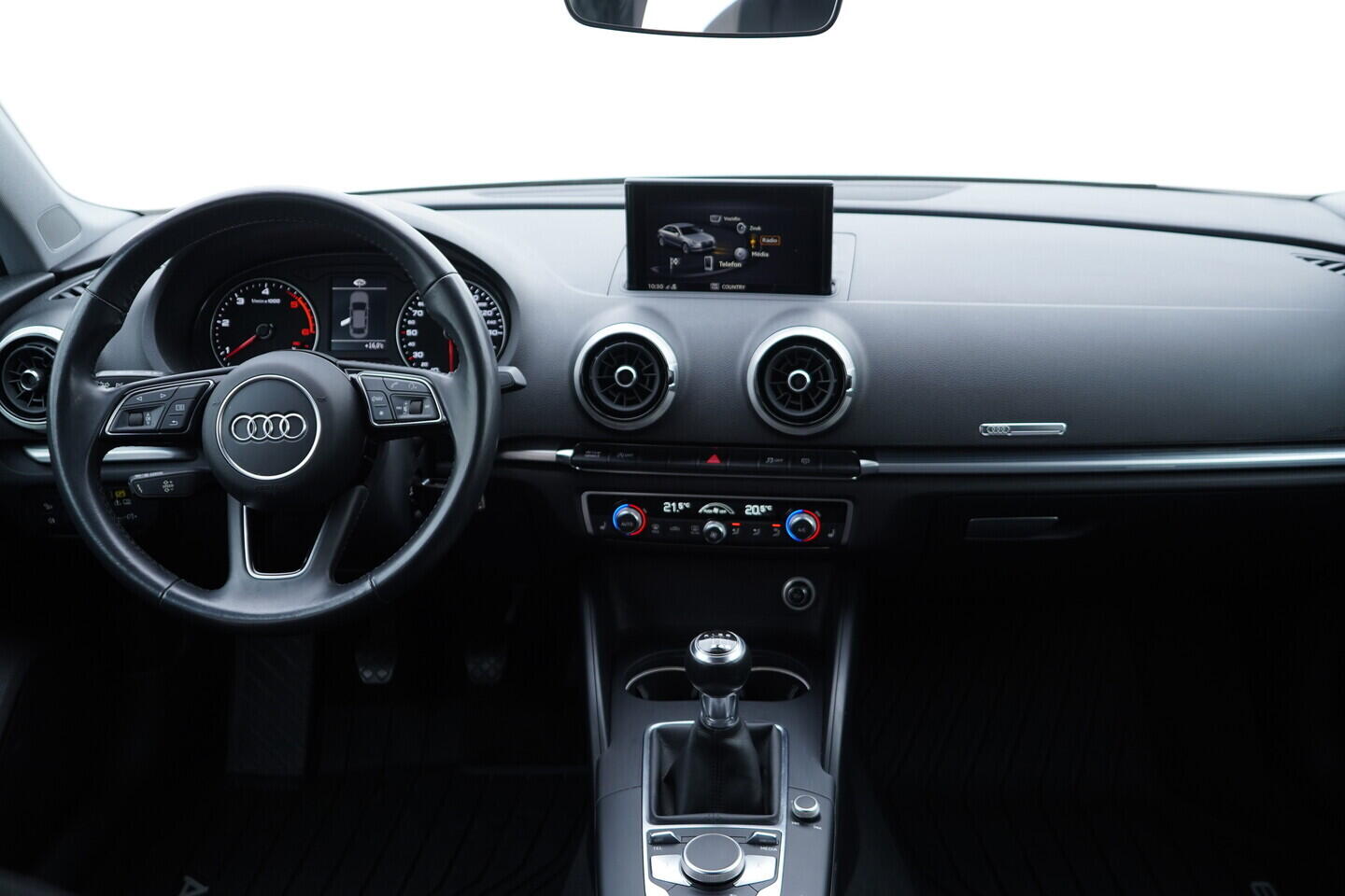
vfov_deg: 36.9
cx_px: 672
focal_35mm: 36
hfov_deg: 53.1
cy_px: 448
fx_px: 1345
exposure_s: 1/40
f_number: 2.8
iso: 200
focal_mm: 24
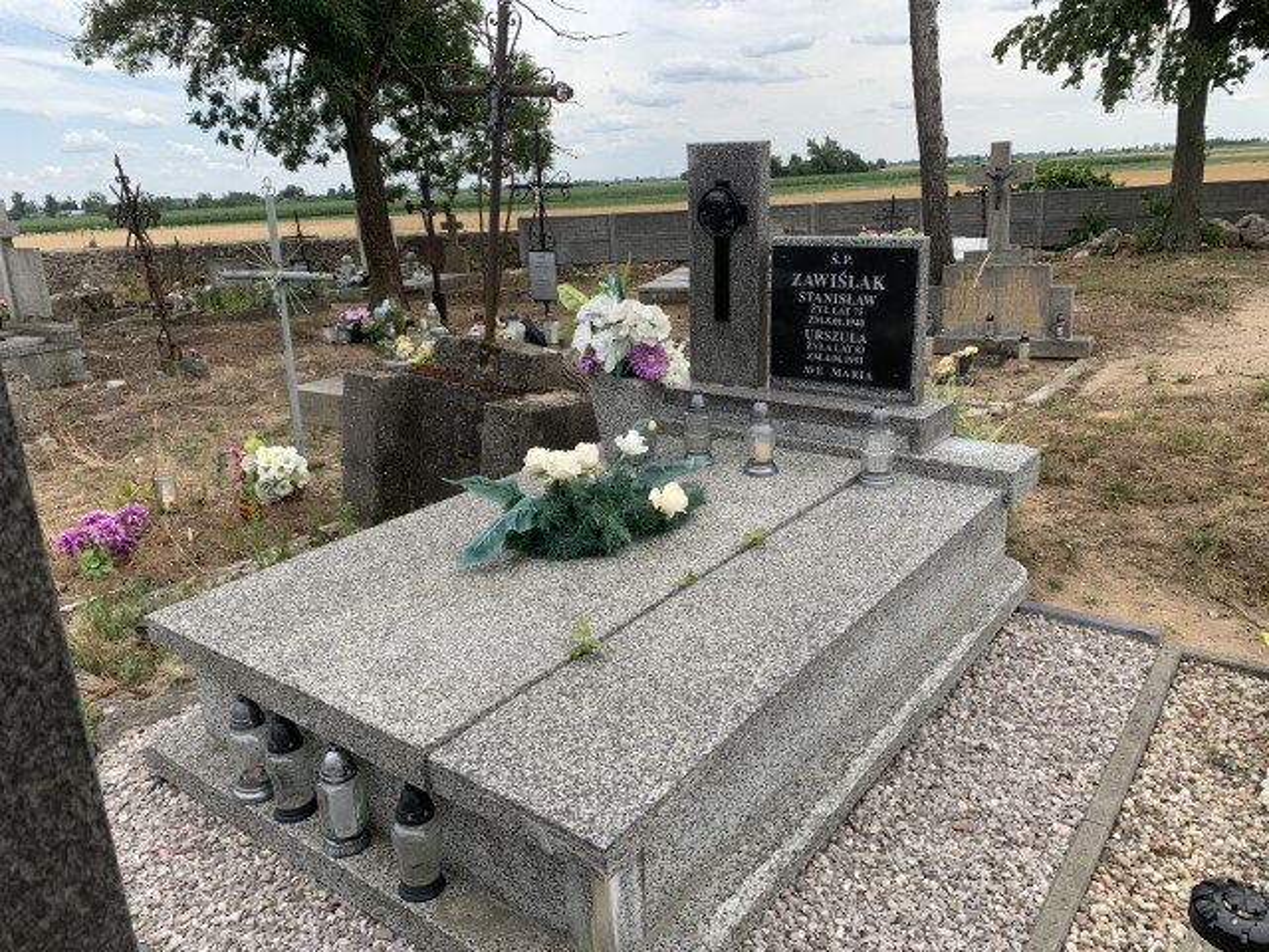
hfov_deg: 67.3
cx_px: 634
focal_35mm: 26
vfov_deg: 53.1
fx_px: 953
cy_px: 476
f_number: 1.8
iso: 25
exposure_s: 1/1368
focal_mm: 4.25
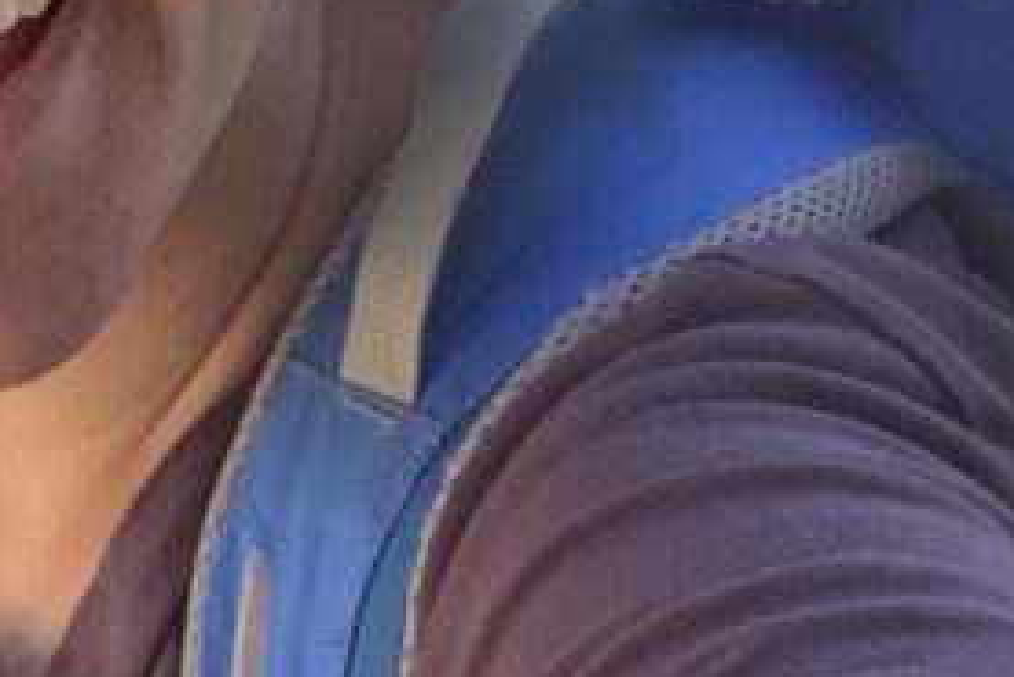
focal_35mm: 123
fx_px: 3466
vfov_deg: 11.0
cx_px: 168
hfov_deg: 16.5
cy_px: -106
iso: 25
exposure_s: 1/121
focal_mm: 2.87
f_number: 2.2
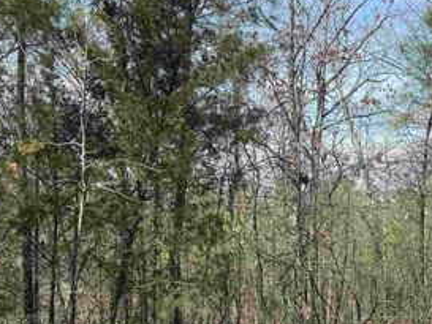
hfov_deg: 42.9
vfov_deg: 32.8
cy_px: 198
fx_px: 549
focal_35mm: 44
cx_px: 220
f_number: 1.78
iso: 80
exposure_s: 1/1901
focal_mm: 6.76
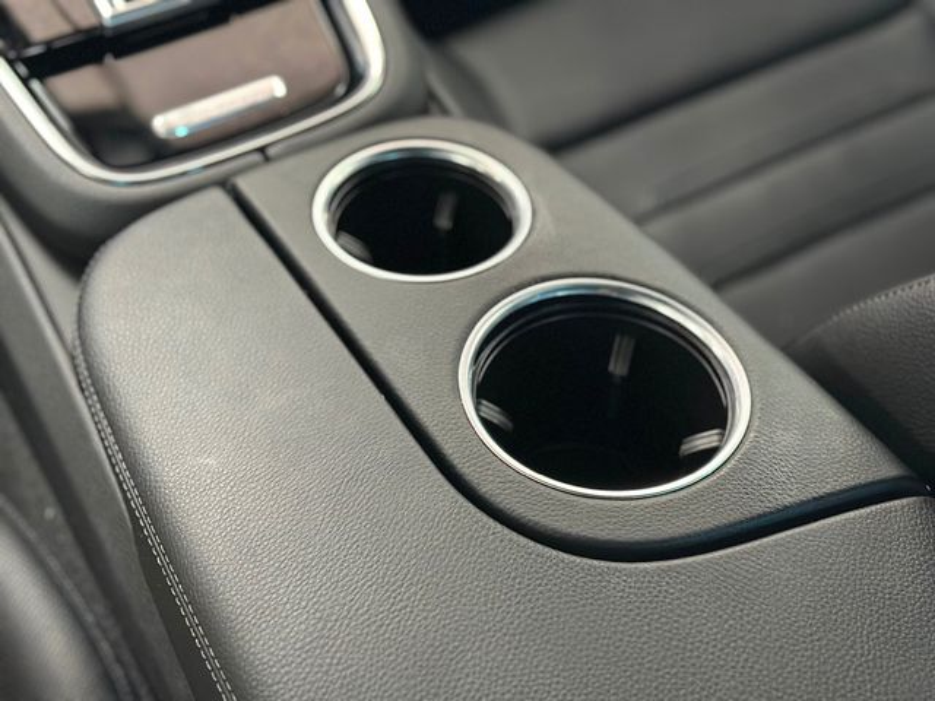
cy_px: 350
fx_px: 1297
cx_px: 468
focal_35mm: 48
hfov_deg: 39.7
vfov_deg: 30.3
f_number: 1.78
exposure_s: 1/40
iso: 640
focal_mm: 6.86
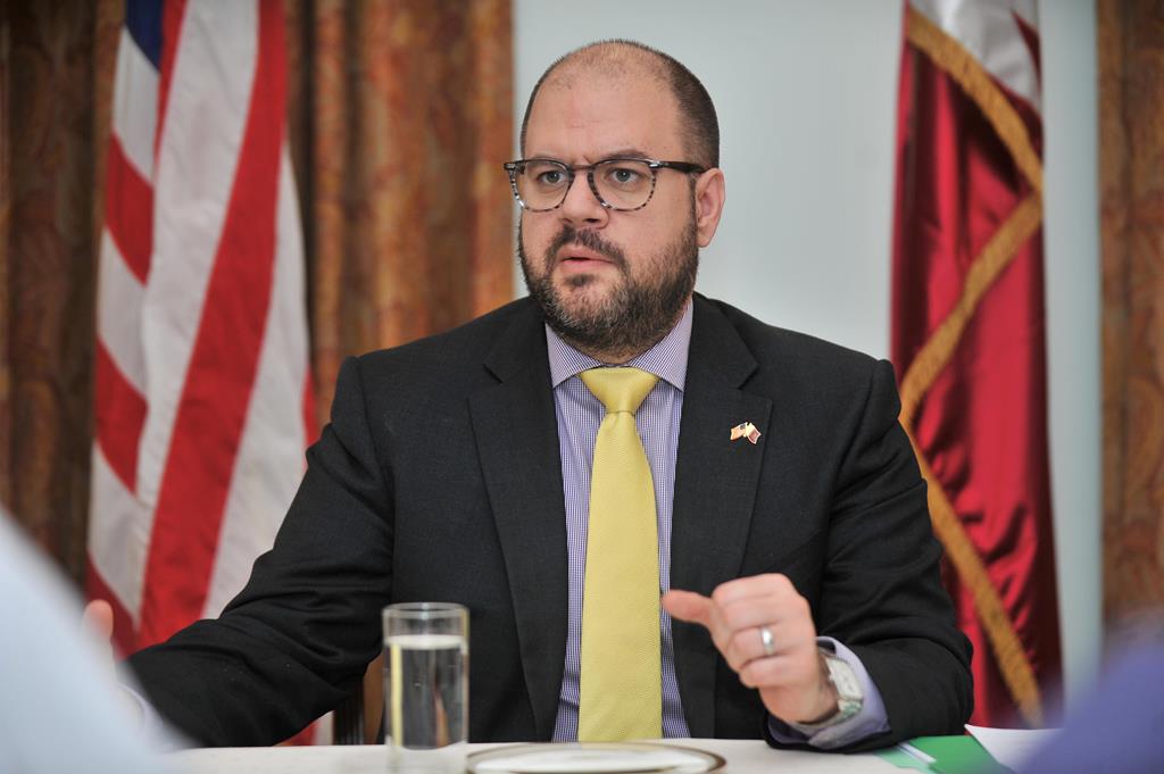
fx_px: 2908
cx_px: 582
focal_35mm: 90
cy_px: 387
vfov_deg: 15.2
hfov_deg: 22.6
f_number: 2.8
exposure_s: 1/160
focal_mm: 90
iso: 400
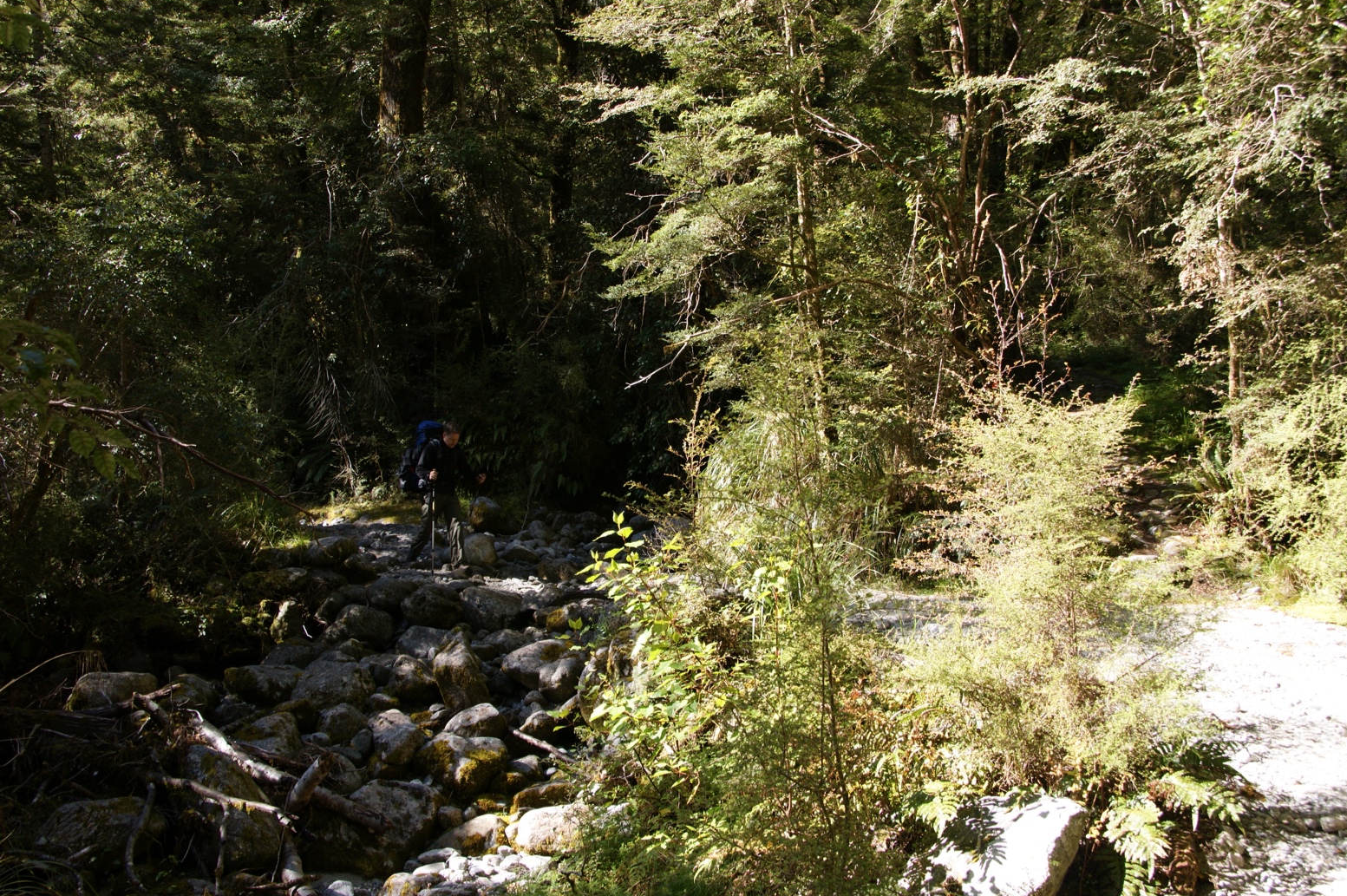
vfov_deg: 38.8
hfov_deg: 55.8
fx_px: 1271
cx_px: 673
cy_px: 441
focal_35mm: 34
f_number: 6.3
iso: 100
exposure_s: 1/60
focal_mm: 22
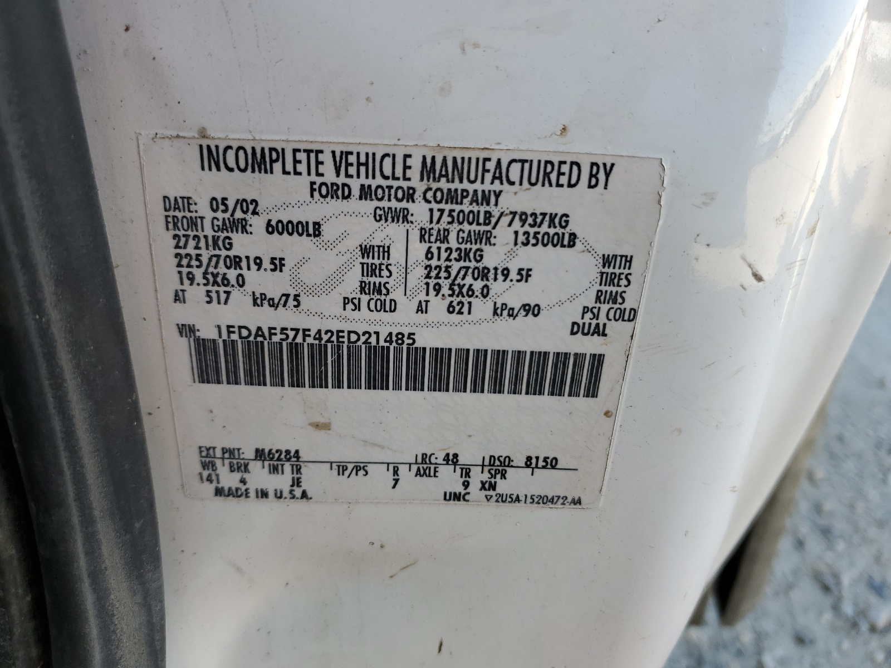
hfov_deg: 67.3
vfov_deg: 53.1
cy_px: 334
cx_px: 446
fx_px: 669
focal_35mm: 26
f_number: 1.5
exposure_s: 1/333
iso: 50
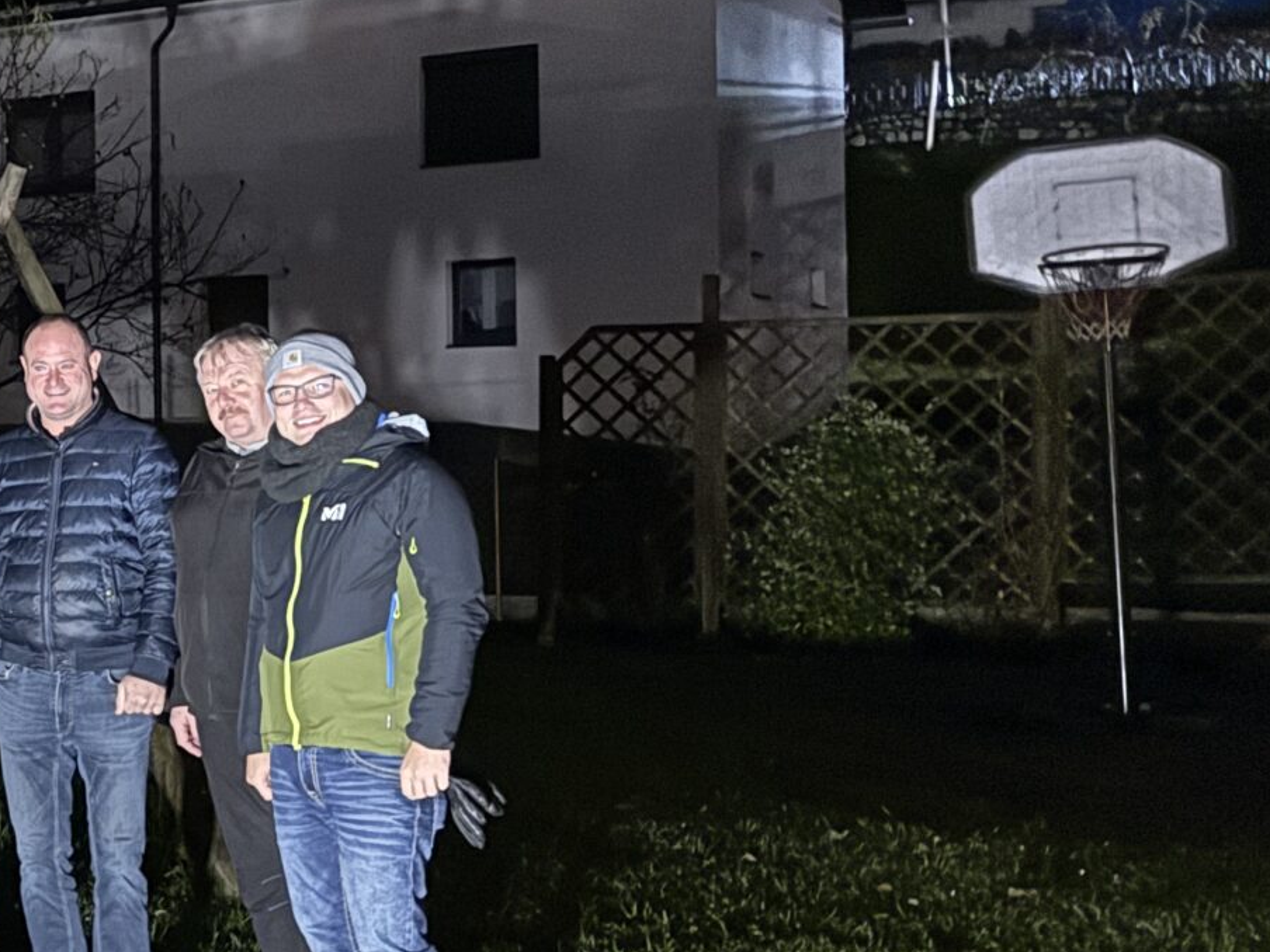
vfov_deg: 21.6
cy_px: 463
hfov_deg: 25.2
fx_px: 2495
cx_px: -313
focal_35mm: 68
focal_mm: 6.76
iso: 2000
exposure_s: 1/18
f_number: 1.78
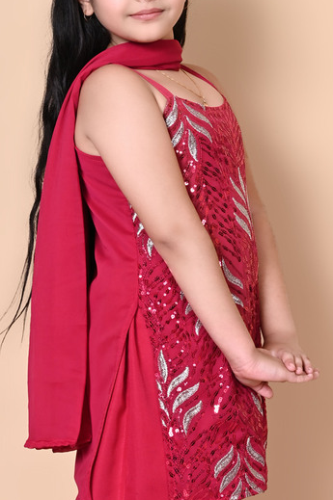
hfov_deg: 10.1
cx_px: 97
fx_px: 1877
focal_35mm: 135
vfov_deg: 15.2
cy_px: 355
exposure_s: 1/160
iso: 320
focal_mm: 70
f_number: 11
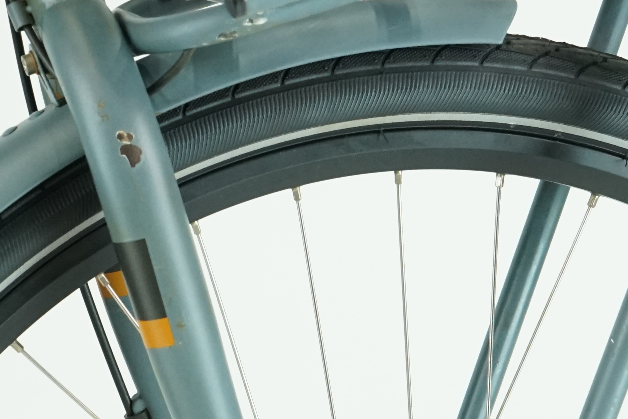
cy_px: 222
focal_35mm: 122
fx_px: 2128
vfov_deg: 11.2
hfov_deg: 16.7
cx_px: 169
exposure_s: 1/200
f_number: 6.3
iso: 2500
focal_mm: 38
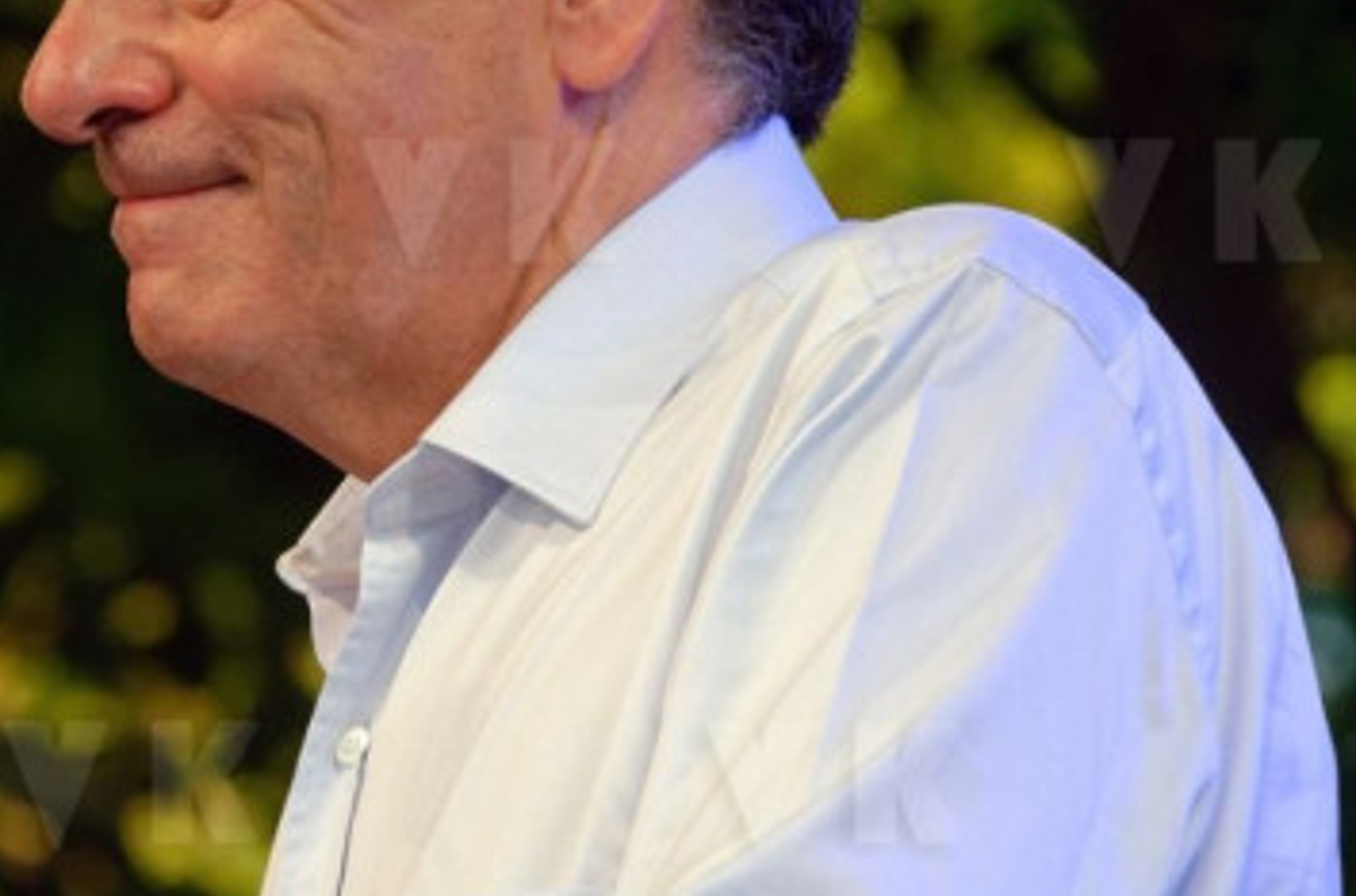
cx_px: 126
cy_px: 318
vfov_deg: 2.5
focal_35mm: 543
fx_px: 20398
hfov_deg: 3.8
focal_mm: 160
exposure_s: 1/250
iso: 800
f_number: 5.6
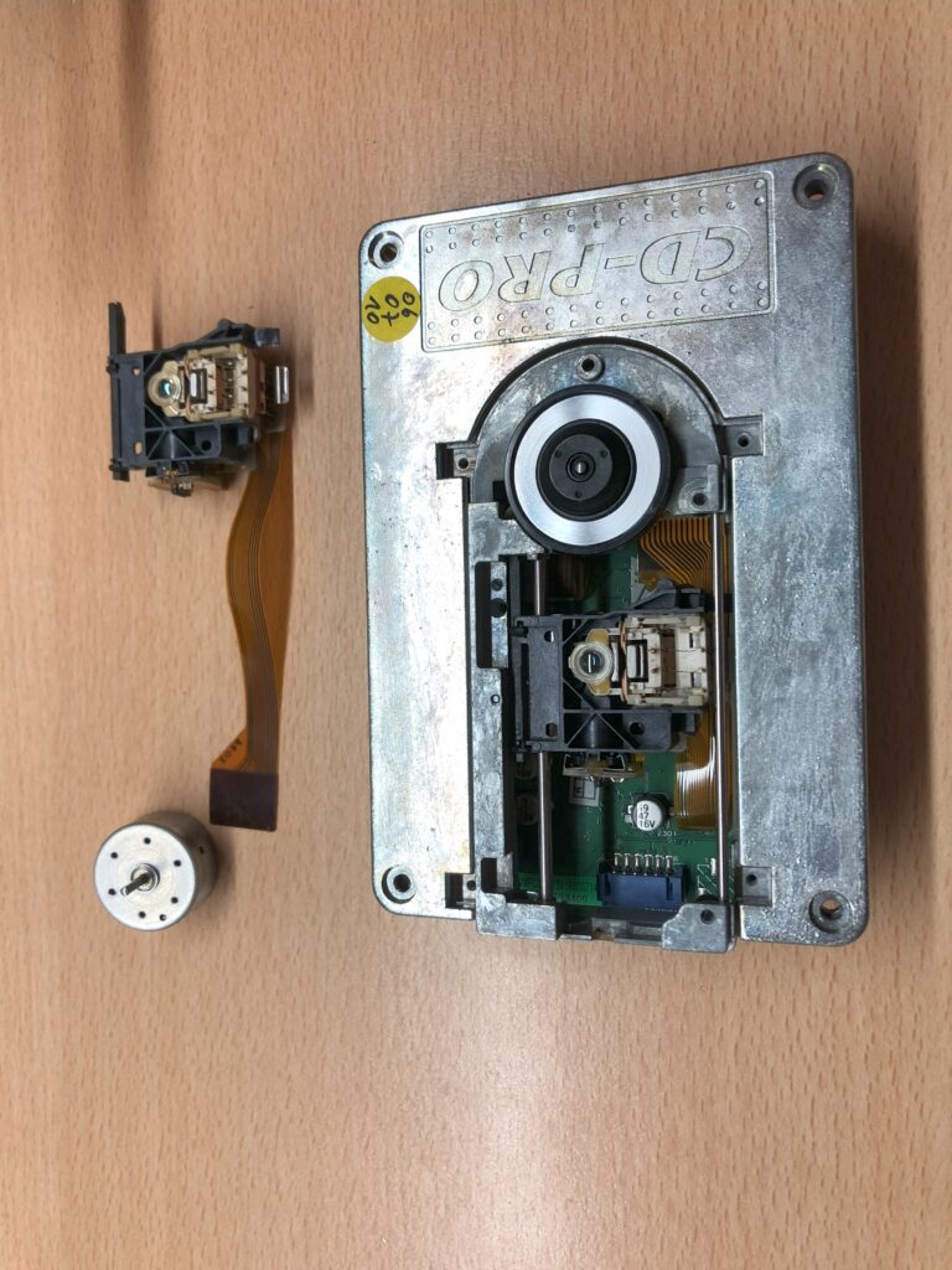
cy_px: 635
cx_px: 476
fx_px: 1027
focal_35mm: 28
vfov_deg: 63.4
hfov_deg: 49.7
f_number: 1.8
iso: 40
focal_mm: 3.99
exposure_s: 1/73
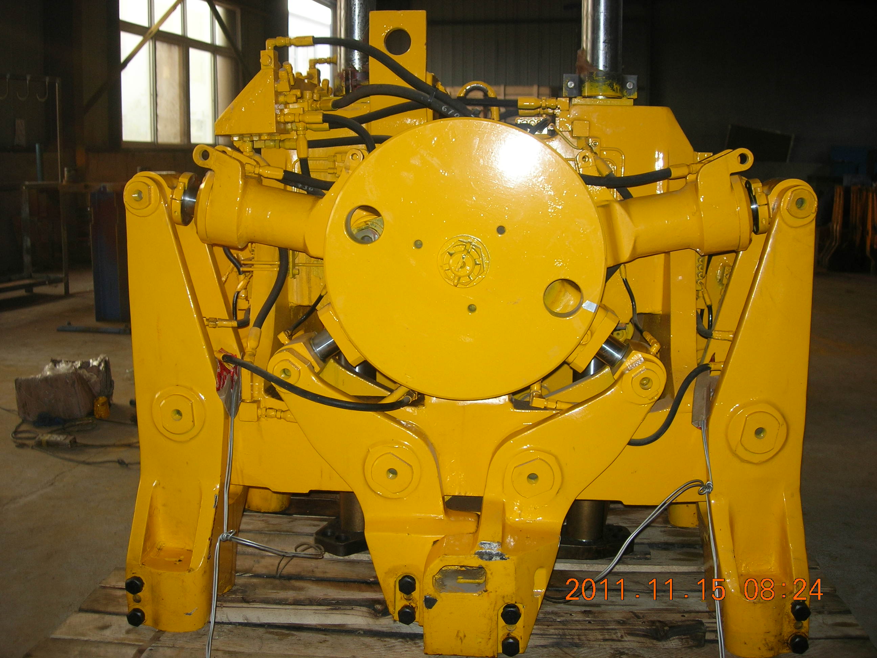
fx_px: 963
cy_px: 329
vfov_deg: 37.7
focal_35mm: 38
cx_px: 438
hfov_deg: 49.0
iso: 64
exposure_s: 1/60.1
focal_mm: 7.8
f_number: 2.8
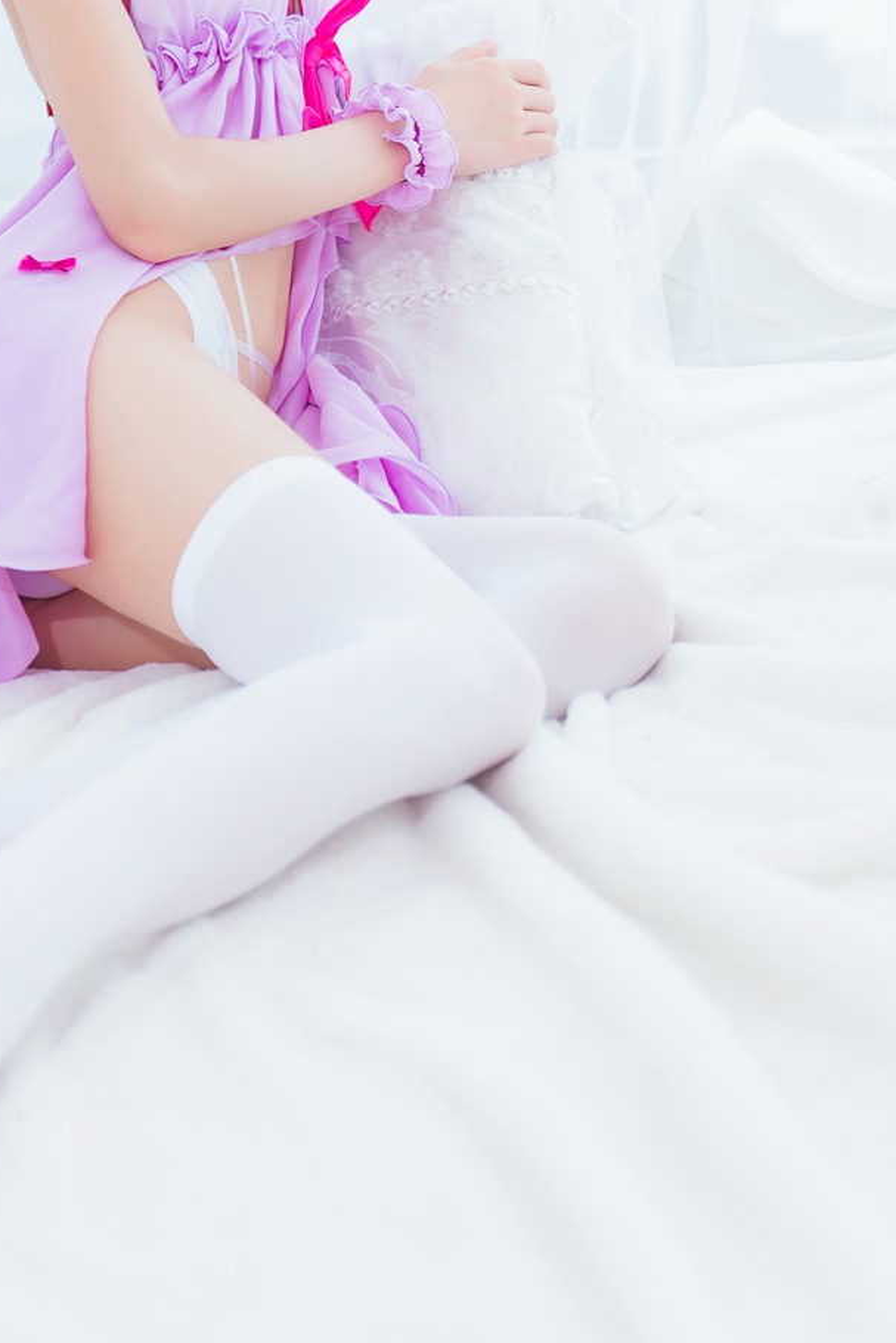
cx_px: 131
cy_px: 206
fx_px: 3321
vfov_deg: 22.5
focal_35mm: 89
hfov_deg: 15.2
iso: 250
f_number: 2.8
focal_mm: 45
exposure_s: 1/250
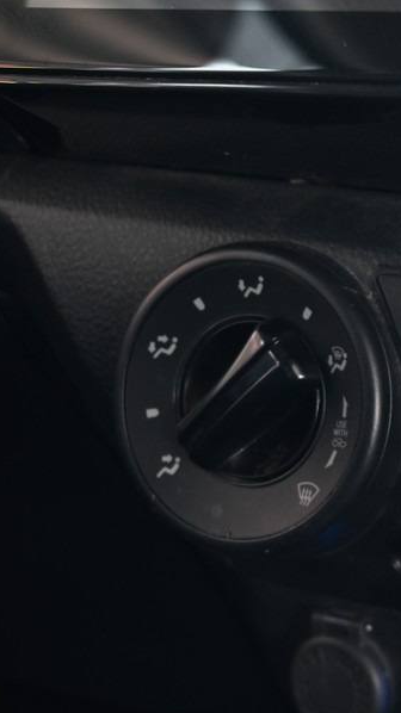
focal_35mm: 81
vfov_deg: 26.2
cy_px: 417
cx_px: 593
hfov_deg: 14.0
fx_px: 1532
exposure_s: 1/20
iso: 800
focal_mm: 42
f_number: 5.6
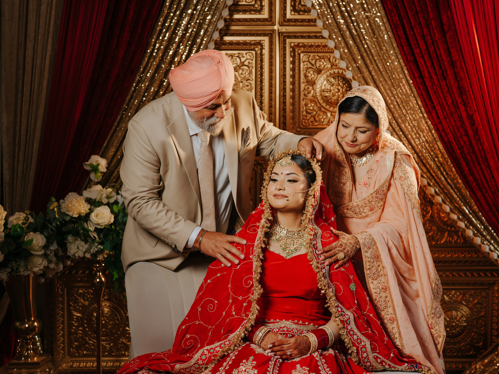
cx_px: 265
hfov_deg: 34.3
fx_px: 807
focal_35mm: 56
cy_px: 188
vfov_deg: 26.1
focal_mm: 50
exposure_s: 1/200
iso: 500
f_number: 2.8
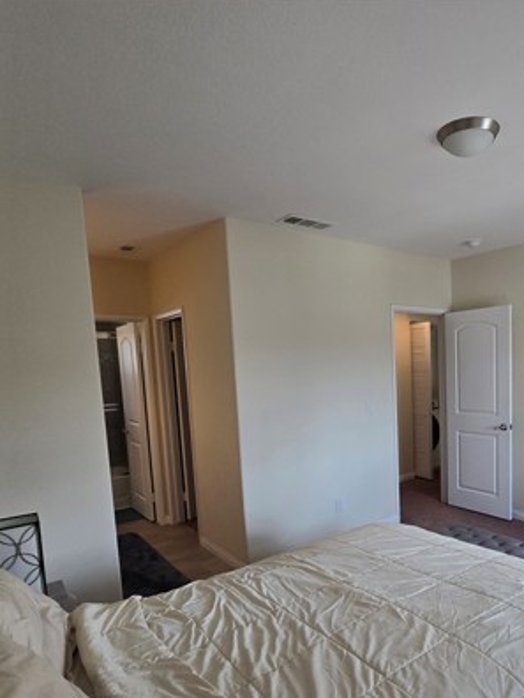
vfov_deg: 78.2
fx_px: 424
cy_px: 416
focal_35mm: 21
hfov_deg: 61.2
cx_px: 367
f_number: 2.2
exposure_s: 1/120
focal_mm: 2.2
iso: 64
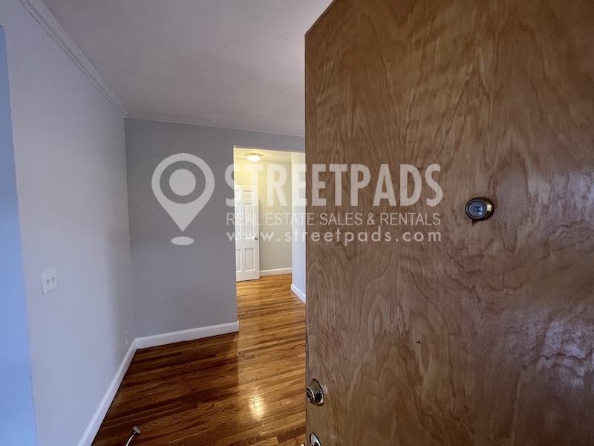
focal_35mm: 13
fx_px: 223
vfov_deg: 89.9
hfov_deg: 106.2
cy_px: 223
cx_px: 297
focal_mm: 1.57
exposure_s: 1/60
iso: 250
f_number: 1.8
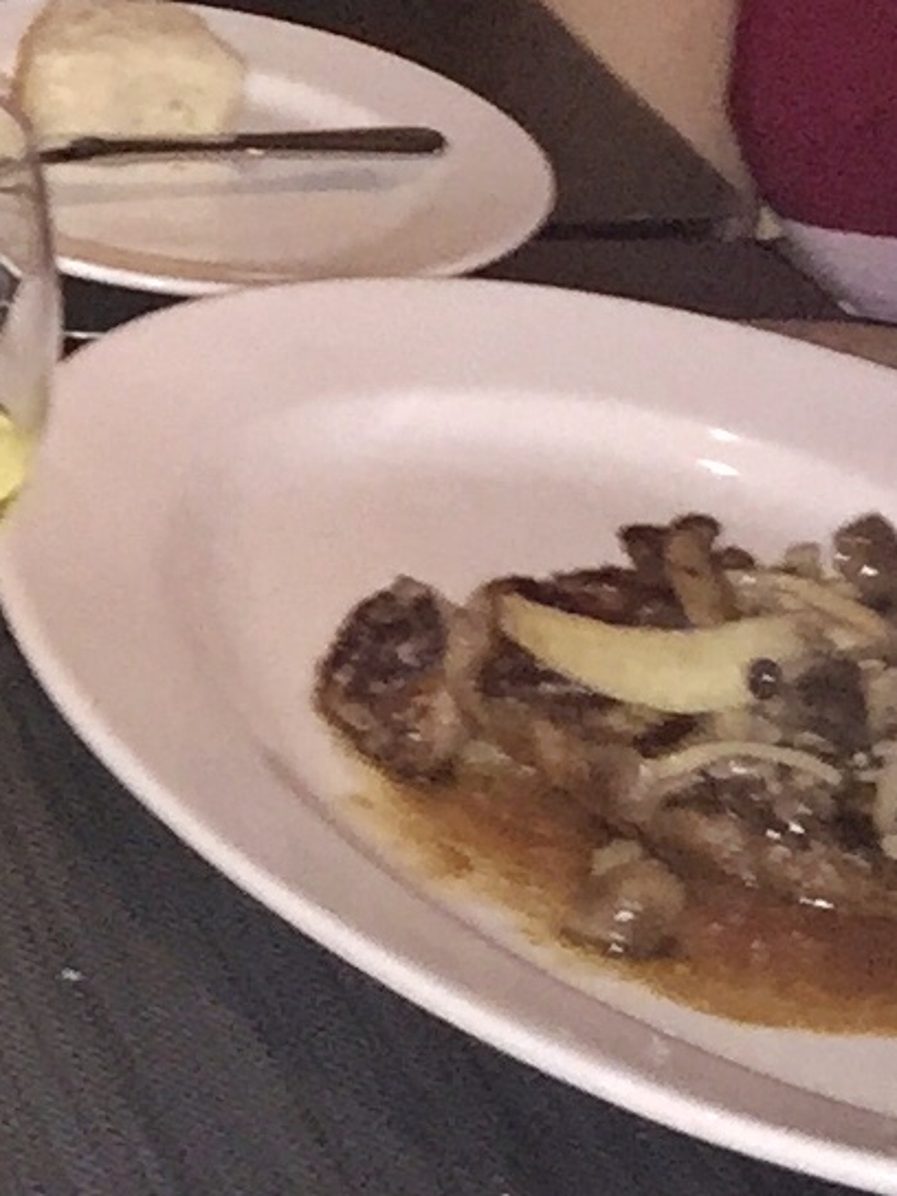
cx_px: -1455
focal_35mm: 174
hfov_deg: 7.8
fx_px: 6012
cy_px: 18
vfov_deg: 11.3
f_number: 2.2
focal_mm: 4.15
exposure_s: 1/17
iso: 200
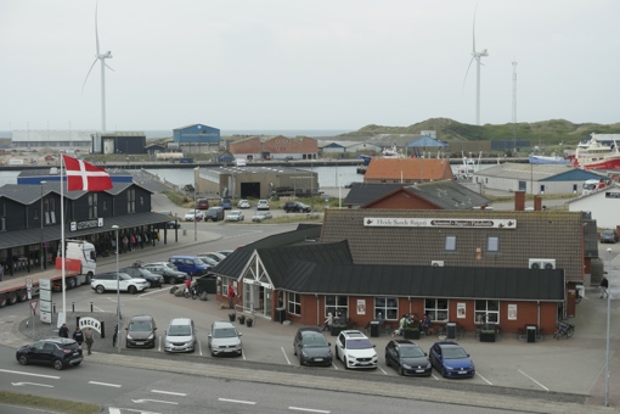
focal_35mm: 58
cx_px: 310
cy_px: 207
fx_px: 999
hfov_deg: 34.5
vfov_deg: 23.4
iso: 100
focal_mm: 38
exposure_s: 1/200
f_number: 6.3
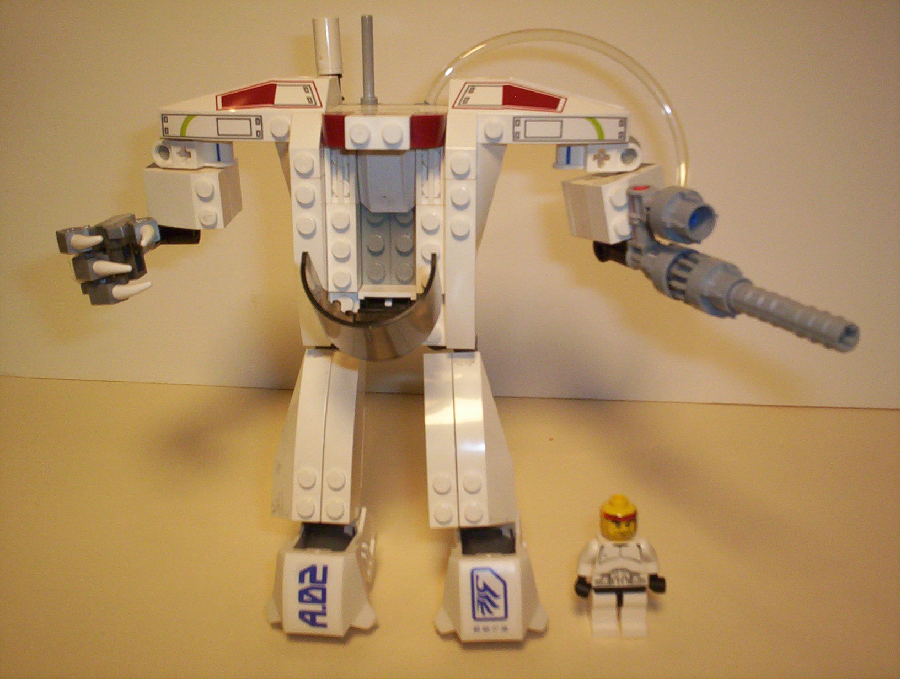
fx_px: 990
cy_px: 340
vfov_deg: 37.9
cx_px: 450
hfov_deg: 48.9
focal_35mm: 38
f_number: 4.5
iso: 140
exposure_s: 1/71
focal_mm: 4.99
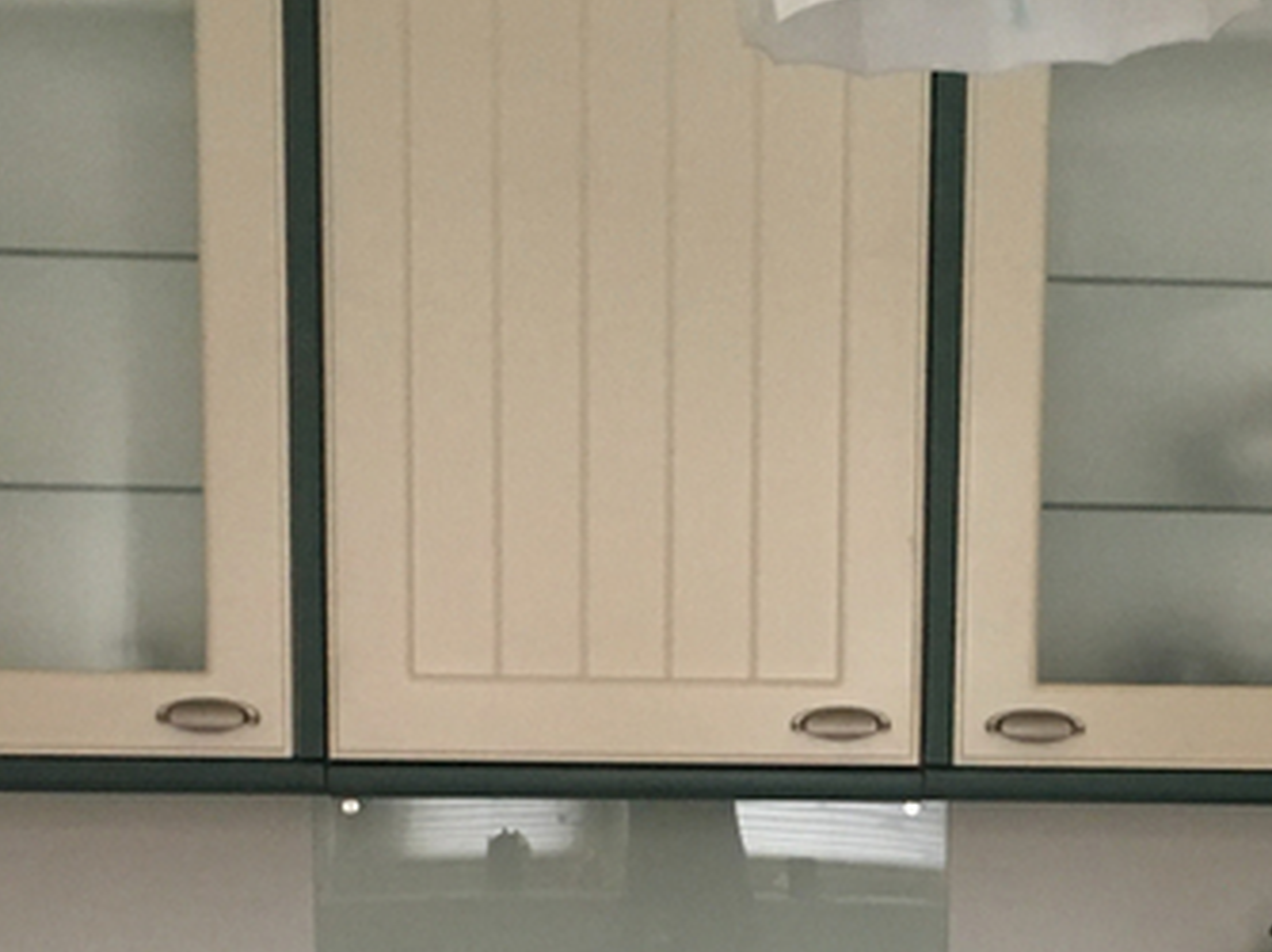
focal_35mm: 89
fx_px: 3268
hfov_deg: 21.9
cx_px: 899
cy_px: 1021
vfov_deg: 16.1
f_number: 2.2
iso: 200
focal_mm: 4.15
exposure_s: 1/33
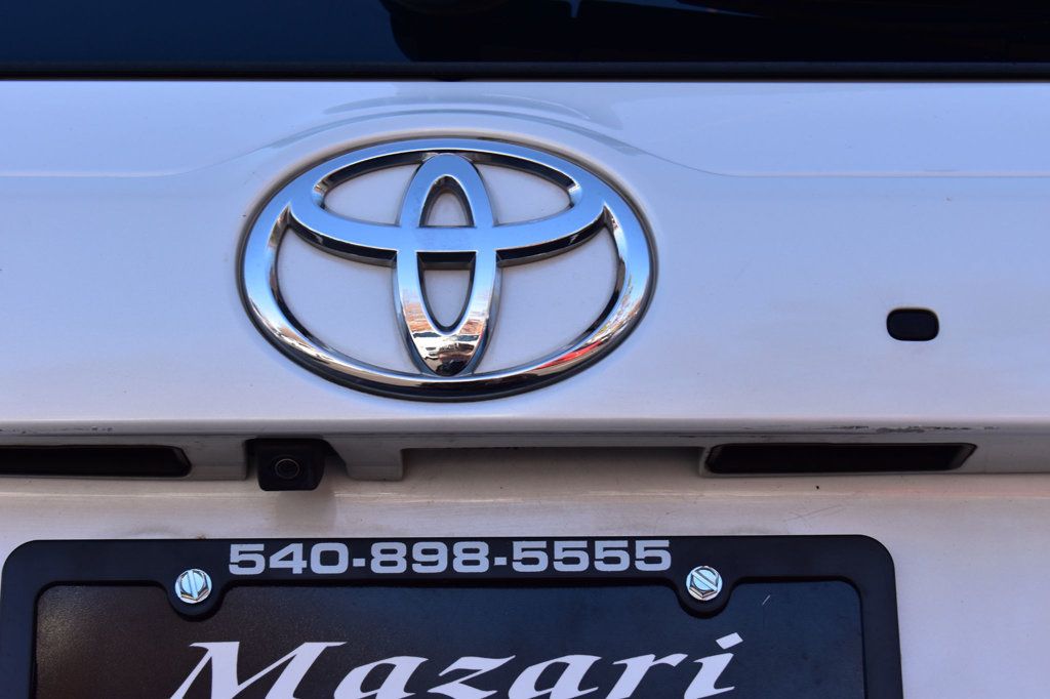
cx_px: 525
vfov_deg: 17.5
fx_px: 2274
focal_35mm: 78
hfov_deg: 26.0
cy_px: 350
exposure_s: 1/200
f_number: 10
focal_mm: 52
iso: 400
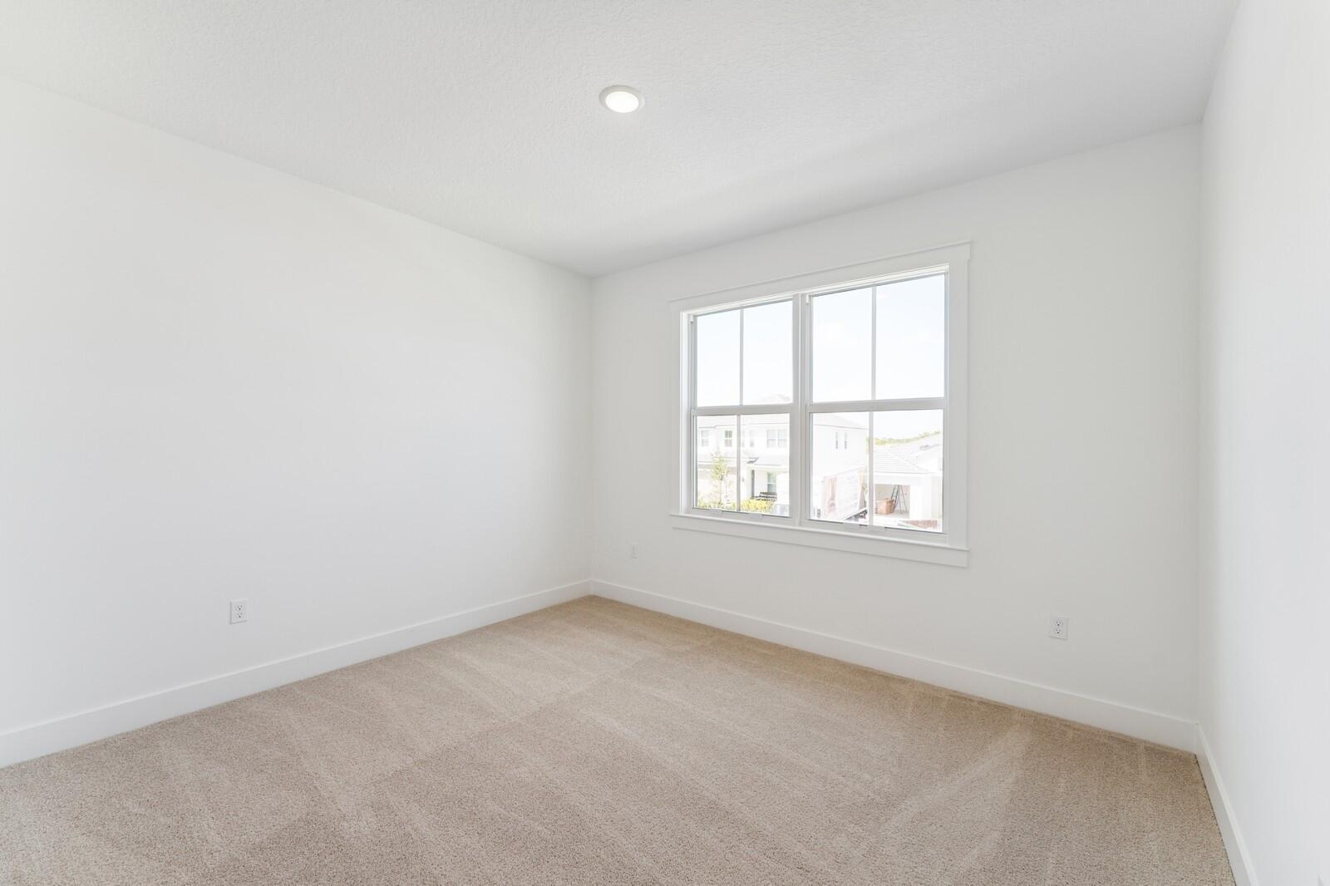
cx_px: 665
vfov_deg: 81.2
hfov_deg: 104.3
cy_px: 443
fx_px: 517
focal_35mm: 14
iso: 160
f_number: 8
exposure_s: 1/15
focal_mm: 14
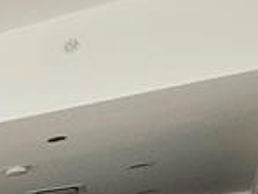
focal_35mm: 90
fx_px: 671
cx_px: -465
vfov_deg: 14.1
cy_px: 373
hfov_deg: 12.4
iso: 100
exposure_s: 1/359
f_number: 2.2
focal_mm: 2.2
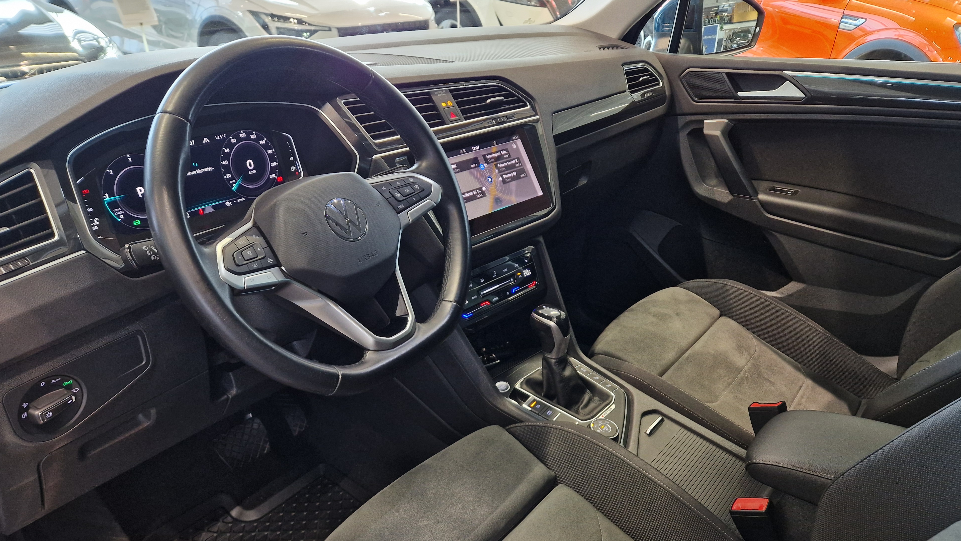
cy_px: 360
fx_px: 662
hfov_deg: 71.9
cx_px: 489
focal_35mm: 26
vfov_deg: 43.8
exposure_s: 1/100
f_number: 1.8
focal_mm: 5.4
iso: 200
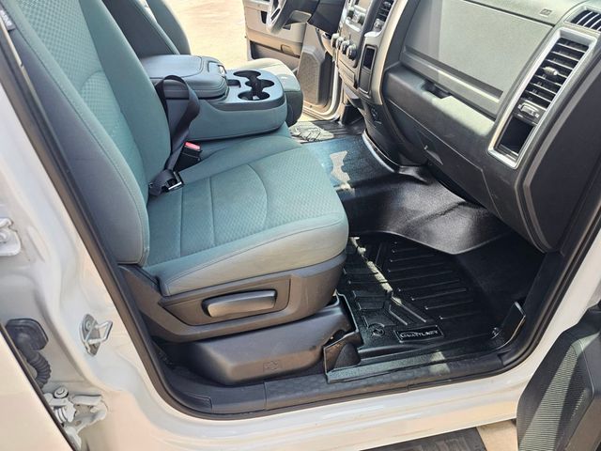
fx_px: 399
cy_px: 226
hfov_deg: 73.9
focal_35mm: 23
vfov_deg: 58.9
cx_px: 300
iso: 50
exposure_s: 1/207
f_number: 1.7
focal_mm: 6.3
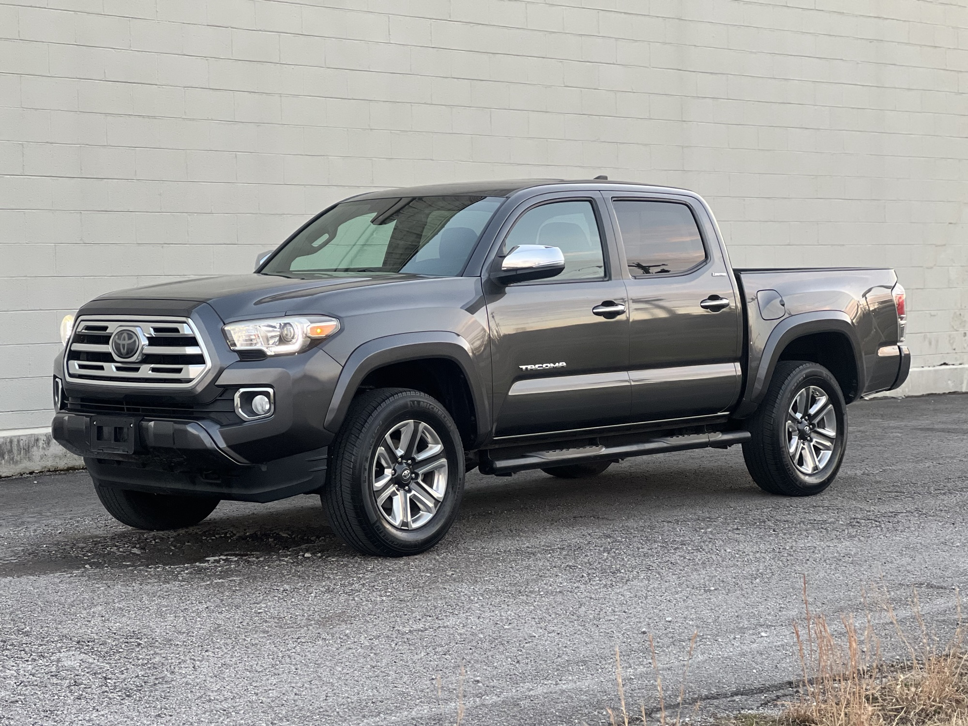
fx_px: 2153
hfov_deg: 25.3
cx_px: 484
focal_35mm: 77
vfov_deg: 19.1
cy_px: 363
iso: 250
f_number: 2.8
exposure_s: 1/99
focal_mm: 9
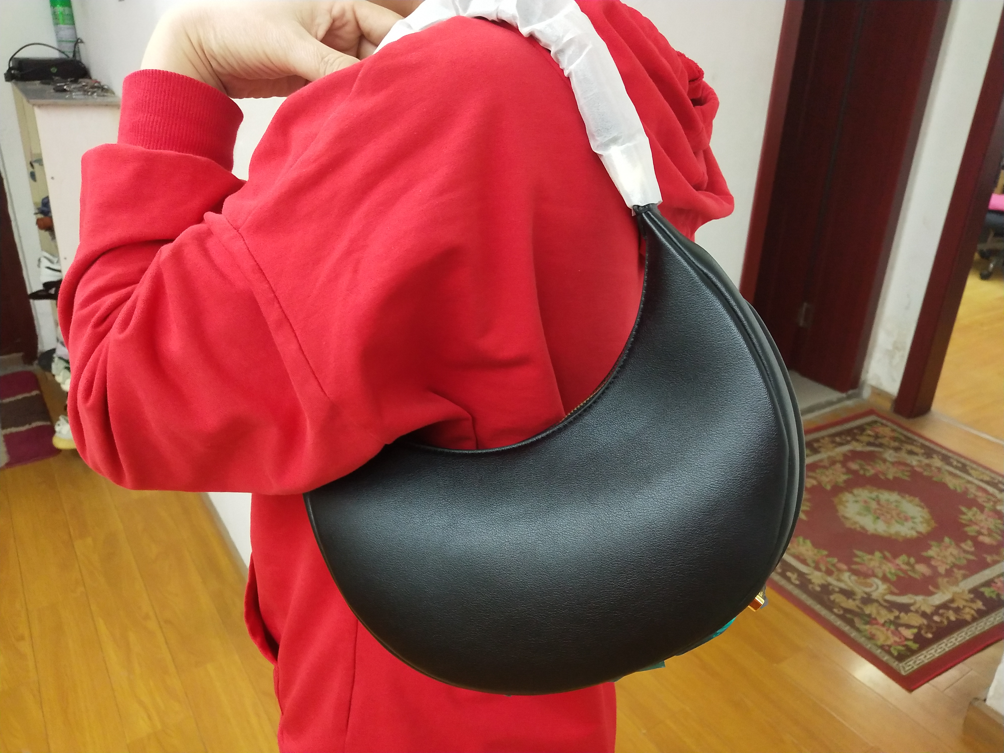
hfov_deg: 60.0
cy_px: 376
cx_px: 502
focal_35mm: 30
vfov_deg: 46.8
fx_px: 870
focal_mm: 3.95
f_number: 1.8
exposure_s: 1/33.3
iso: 327
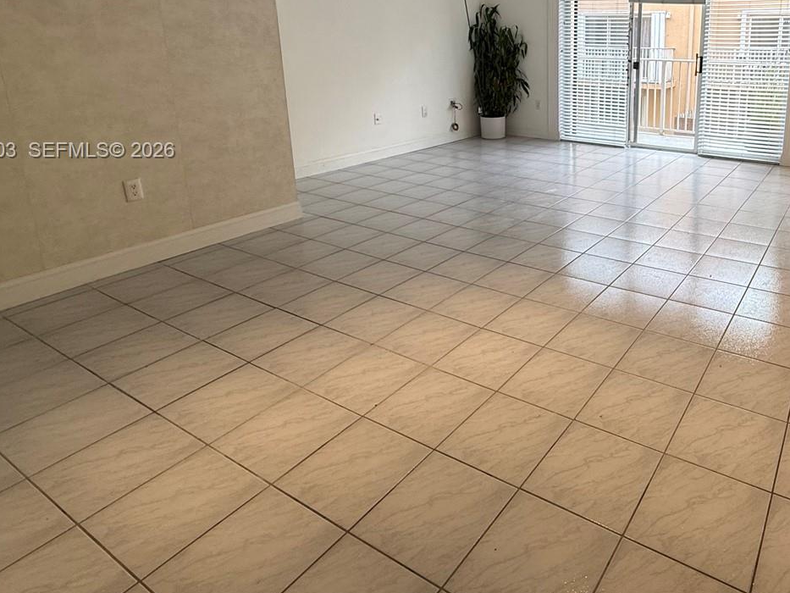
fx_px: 548
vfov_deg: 54.3
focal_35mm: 24
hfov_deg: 67.2
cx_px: 588
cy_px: 152
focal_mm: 2.22
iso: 80
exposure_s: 1/120
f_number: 2.2
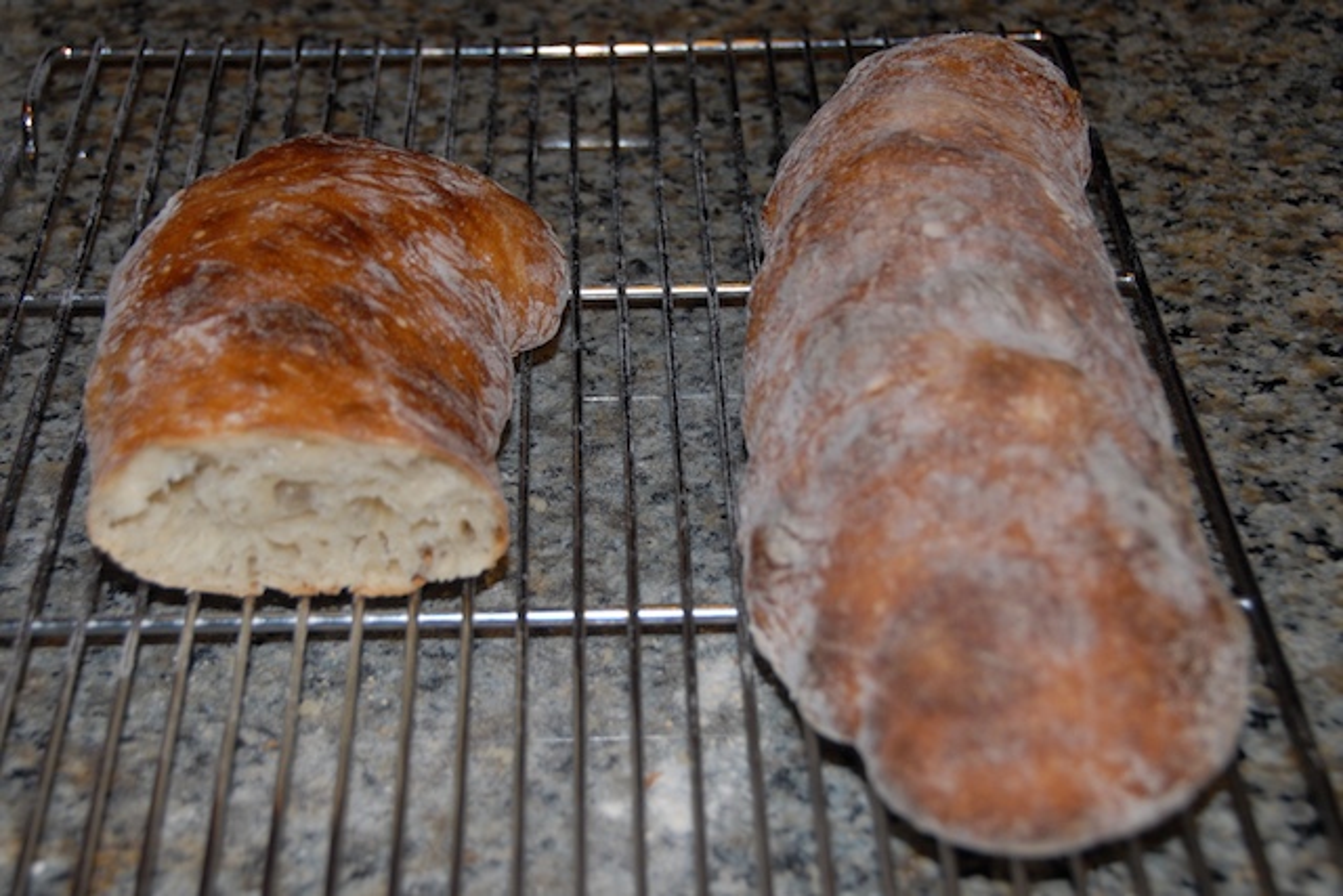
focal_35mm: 63
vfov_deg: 21.6
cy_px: 448
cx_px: 672
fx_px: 2351
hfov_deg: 31.9
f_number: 4.5
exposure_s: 1/60
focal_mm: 42
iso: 200
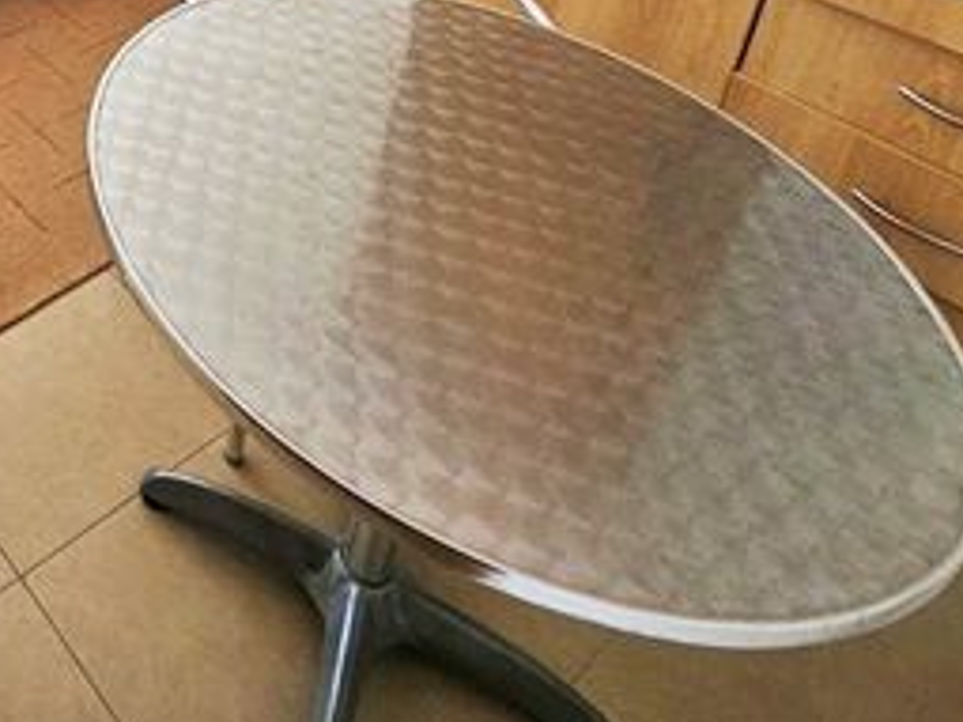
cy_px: -253
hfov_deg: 41.1
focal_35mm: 36
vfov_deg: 30.0
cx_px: -96
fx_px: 1001
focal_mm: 1.7
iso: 40
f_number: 2.2
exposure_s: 1/50
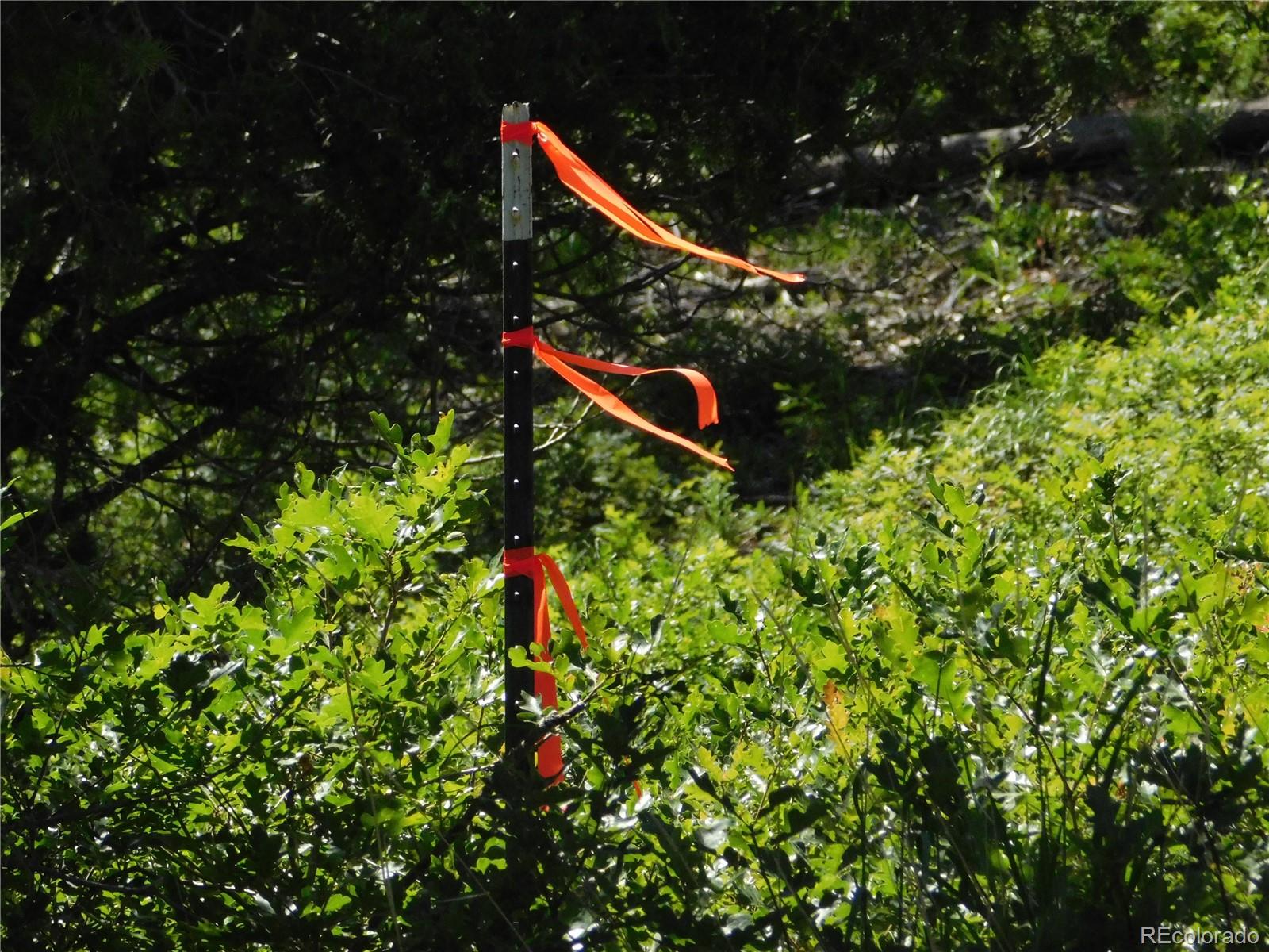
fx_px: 12318
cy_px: 476
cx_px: 634
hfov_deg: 5.9
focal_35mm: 336
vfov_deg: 4.4
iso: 800
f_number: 11.6
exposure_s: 1/500
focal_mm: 59.7
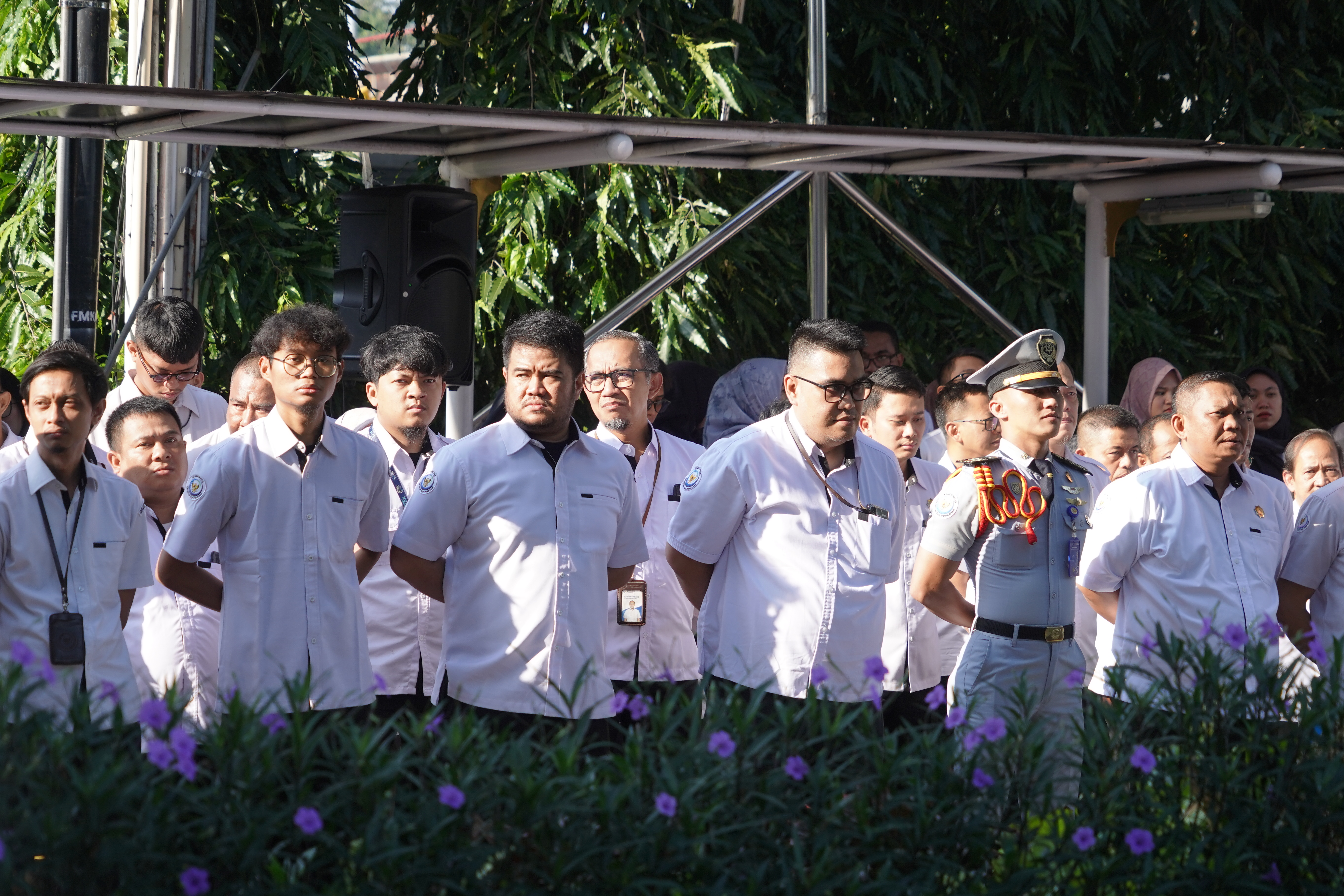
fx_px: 4218
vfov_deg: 12.1
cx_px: 658
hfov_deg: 18.1
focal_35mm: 113
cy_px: 489
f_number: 6.3
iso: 400
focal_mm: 103
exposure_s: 1/400
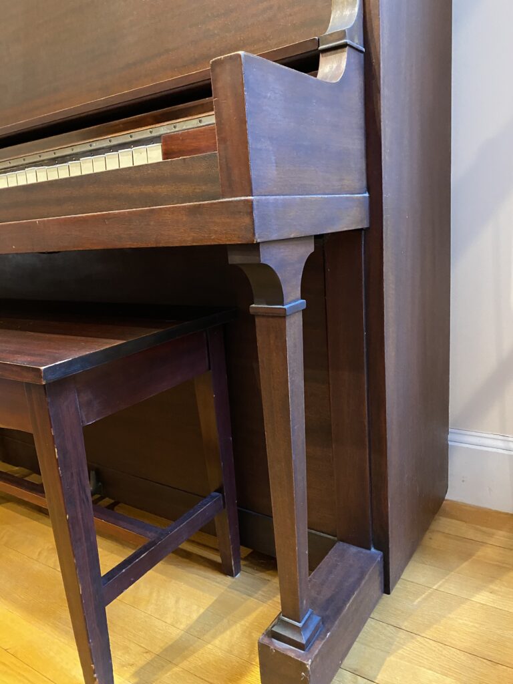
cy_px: 342
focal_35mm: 26
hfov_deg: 53.1
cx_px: 256
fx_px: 514
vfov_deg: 67.3
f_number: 1.8
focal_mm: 4.25
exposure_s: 1/30
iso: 1000
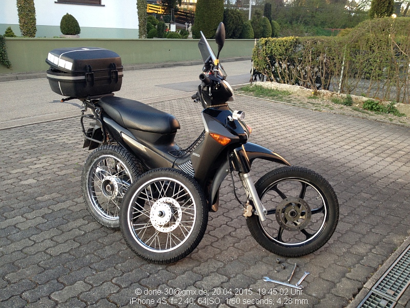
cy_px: 154
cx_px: 205
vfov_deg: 40.7
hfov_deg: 52.6
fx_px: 415
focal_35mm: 35
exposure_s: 1/60
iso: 64
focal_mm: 4.28
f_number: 2.4
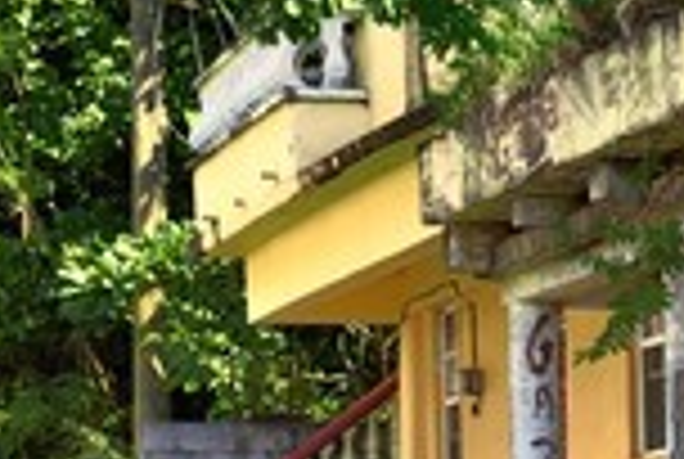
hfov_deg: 12.4
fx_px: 3046
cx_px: 904
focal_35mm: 160
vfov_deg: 8.6
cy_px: 482
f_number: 5.6
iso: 200
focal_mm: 58
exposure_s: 1/400
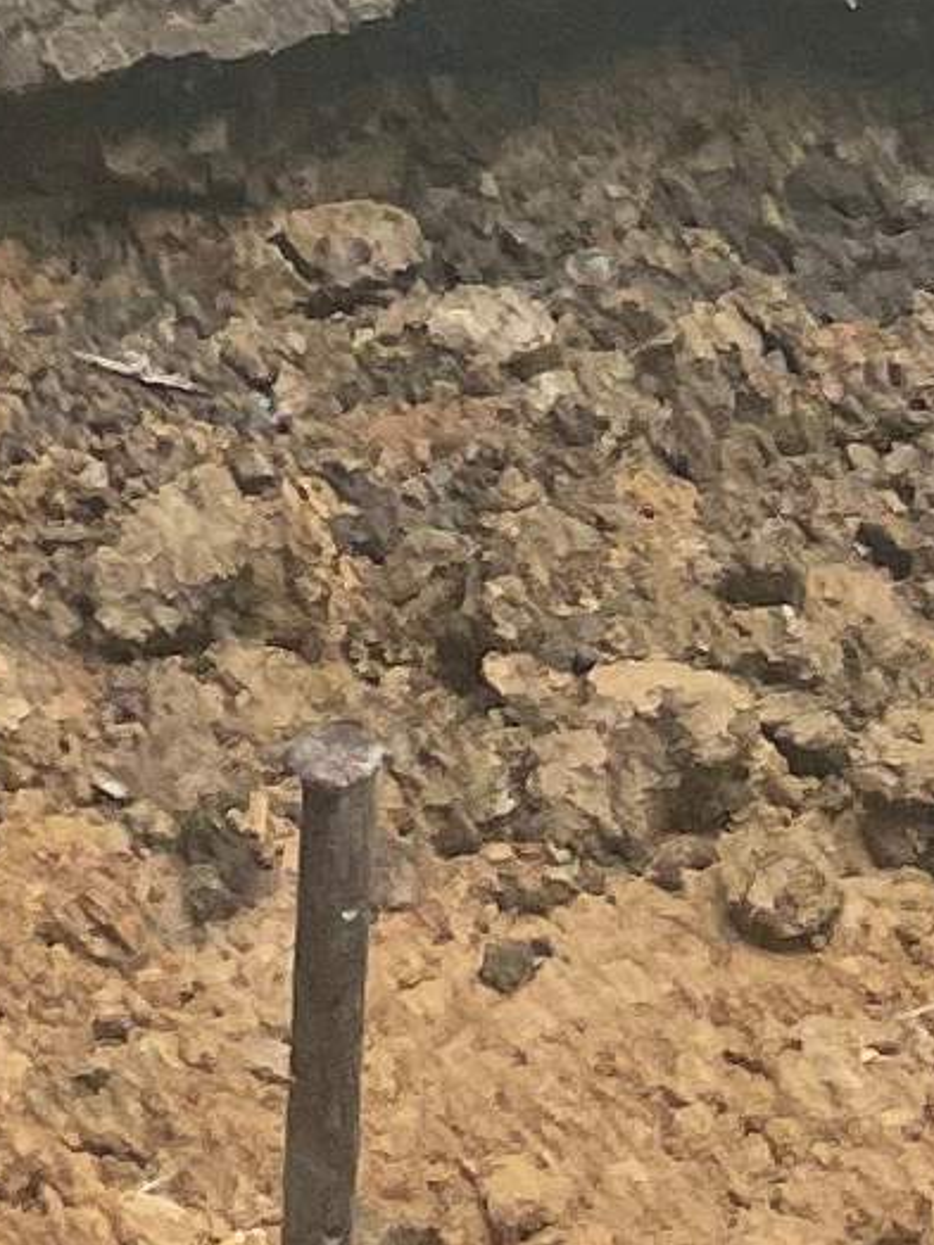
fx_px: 7195
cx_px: -506
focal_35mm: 200
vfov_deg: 8.1
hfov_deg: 7.3
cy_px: -2782
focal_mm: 4.2
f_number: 1.6
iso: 32
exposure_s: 1/1072
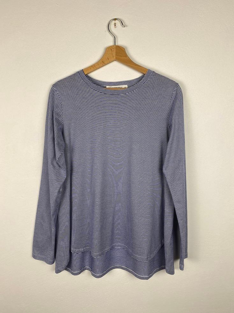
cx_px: 117
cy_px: 156
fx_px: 234
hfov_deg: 53.1
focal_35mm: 26
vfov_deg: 67.3
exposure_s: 1/100
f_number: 1.8
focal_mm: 4.25
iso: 50
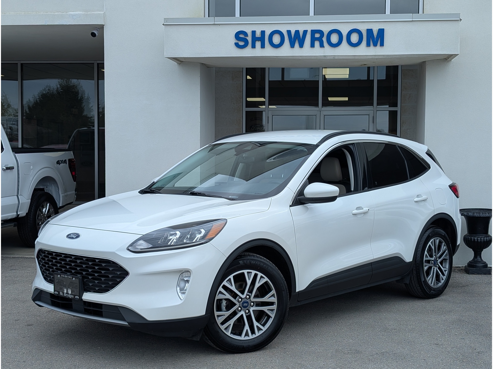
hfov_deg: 38.9
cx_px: 246
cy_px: 184
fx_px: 698
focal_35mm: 49
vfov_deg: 29.7
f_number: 1.68
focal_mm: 6.9
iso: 23
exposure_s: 1/602
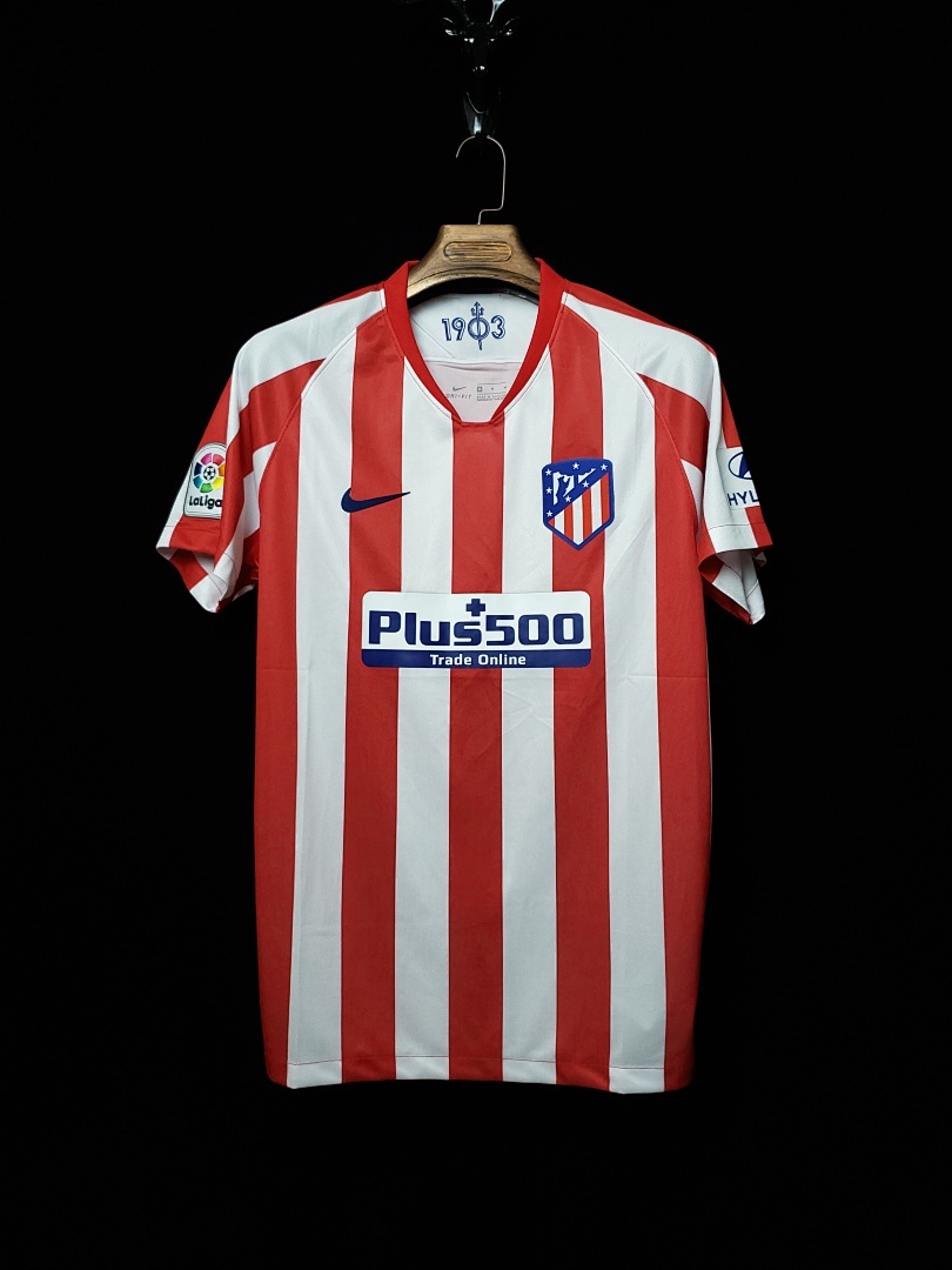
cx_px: 476
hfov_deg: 53.1
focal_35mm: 26
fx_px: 953
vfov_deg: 67.3
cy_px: 635
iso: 100
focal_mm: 4.3
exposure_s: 1/50
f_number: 1.5
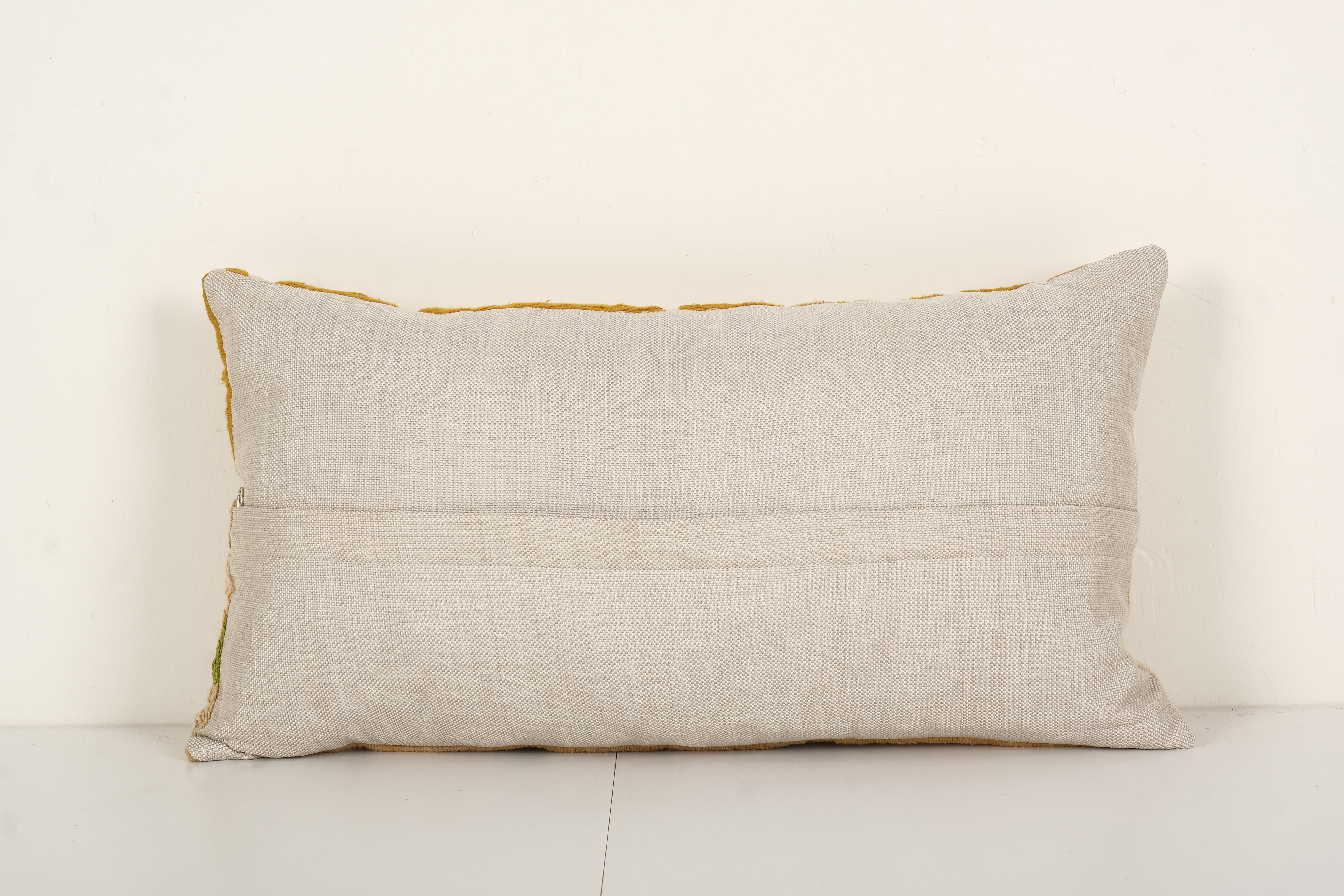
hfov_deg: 30.1
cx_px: 672
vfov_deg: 20.3
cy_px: 448
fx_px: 2501
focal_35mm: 67
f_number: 13
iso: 80
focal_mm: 44.4
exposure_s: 1/160
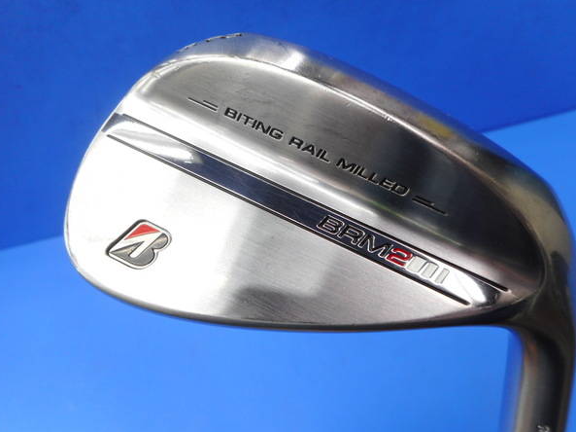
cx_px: 303
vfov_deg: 51.3
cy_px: 225
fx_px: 449
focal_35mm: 27
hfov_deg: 65.3
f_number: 3.7
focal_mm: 4.5
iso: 80
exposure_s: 1/40
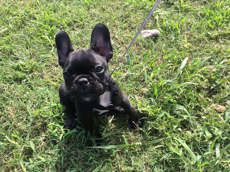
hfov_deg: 60.0
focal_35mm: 30
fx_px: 199
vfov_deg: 46.8
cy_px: 88
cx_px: 114
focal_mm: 4.15
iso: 25
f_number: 2.2
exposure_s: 1/204
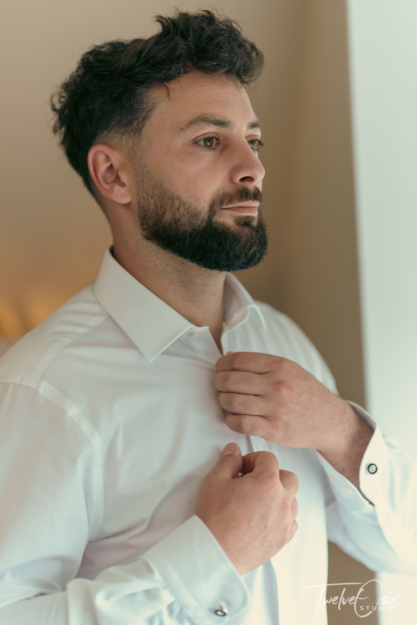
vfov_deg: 23.9
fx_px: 1477
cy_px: 312
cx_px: 208
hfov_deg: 16.1
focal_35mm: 85
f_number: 1.4
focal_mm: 85
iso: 100
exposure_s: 1/250
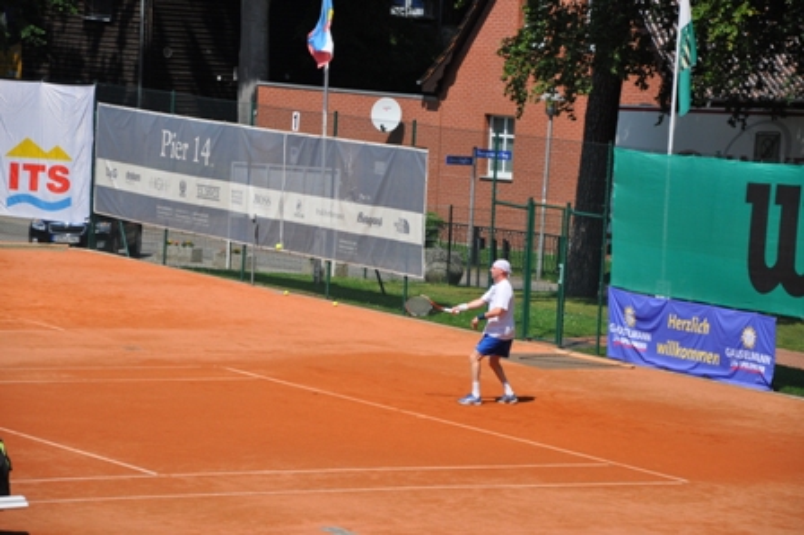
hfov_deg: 13.0
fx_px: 3515
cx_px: 402
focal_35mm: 158
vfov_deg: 8.7
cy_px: 268
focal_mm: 105
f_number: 7.1
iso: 400
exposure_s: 1/2000
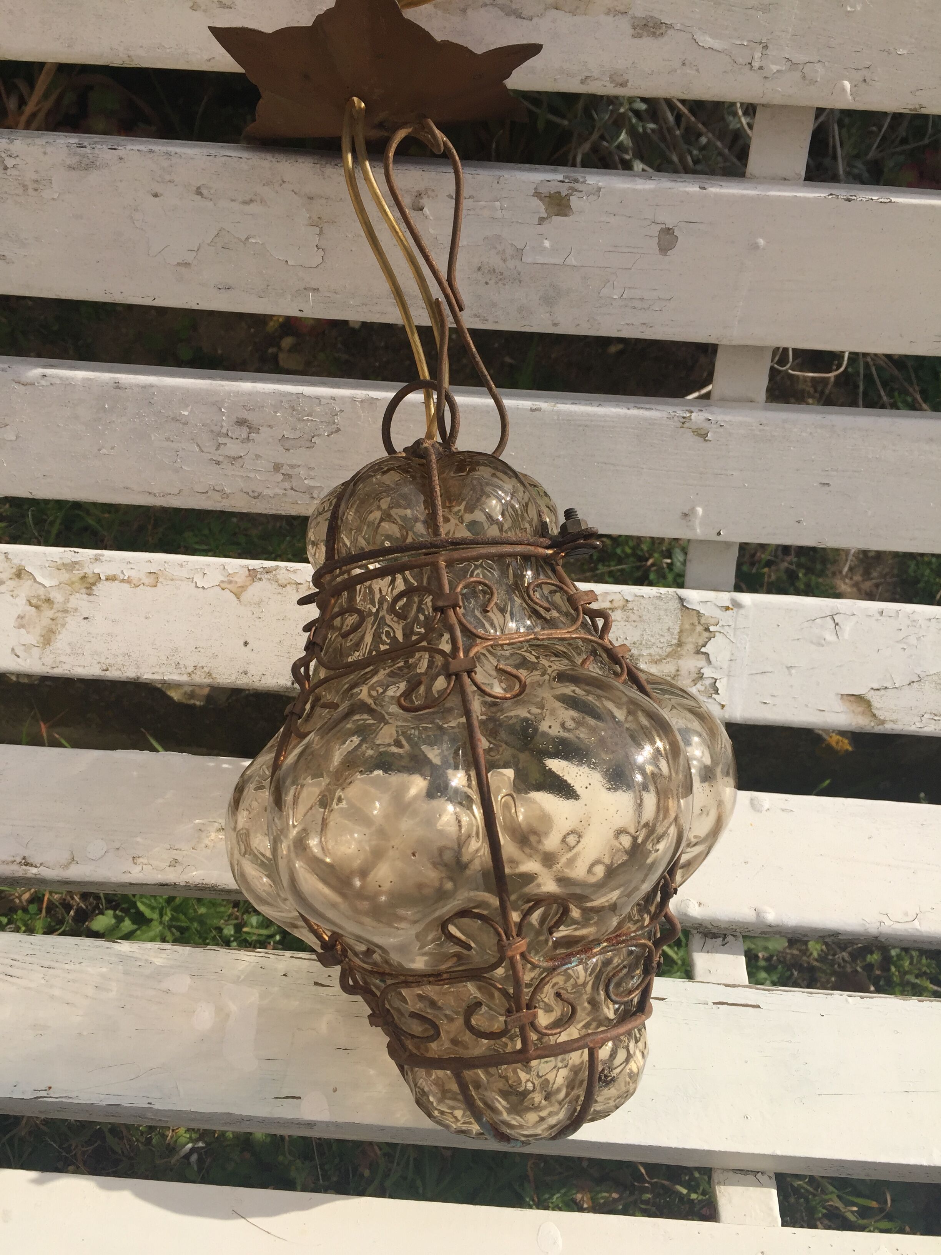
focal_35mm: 29
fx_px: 1051
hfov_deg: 48.2
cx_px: 470
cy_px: 628
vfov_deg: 61.7
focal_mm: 4.15
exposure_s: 1/3597
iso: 32
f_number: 2.2
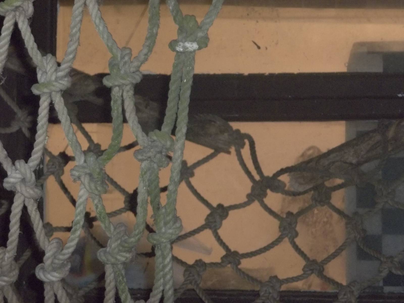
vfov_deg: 9.0
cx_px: 202
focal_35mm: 165
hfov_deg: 12.0
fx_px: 1926
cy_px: 152
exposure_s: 1/80
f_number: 5.9
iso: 400
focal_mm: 29.5
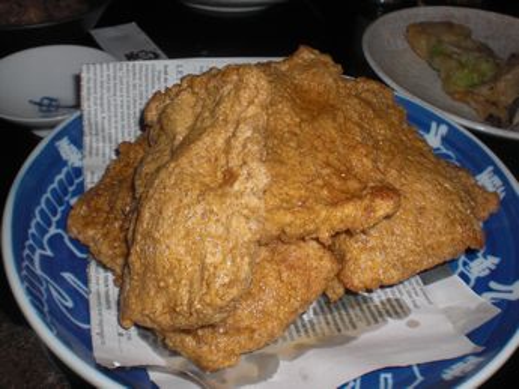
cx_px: 260
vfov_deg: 37.7
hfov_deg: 49.0
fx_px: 570
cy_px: 194
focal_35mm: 38
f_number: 5.6
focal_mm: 6.3
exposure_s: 1/60
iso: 64
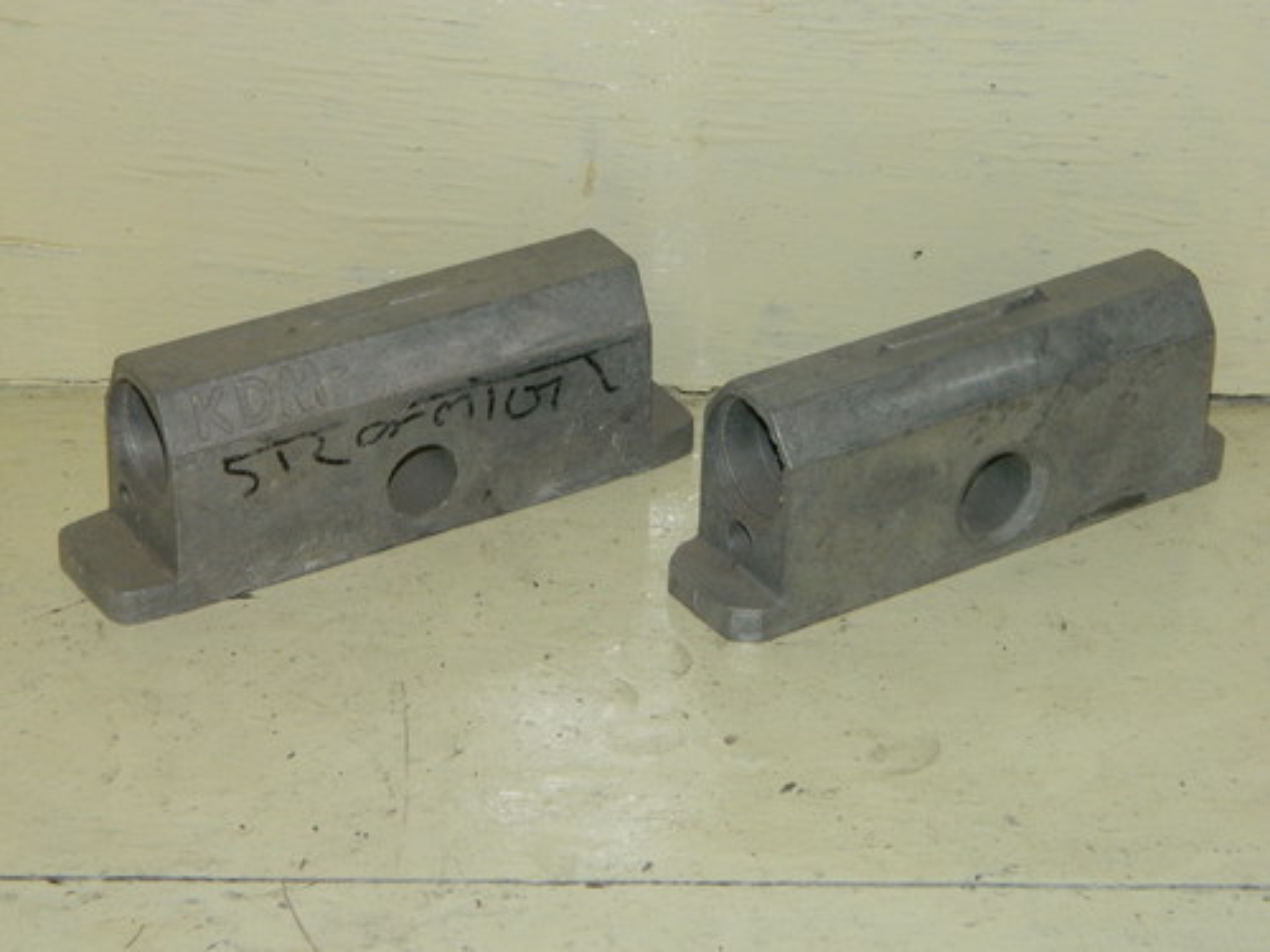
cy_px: 476
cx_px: 635
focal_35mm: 103
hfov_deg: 19.1
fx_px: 3779
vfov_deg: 14.4
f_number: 4.5
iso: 200
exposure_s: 1/60
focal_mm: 18.6
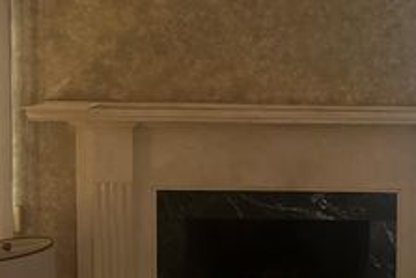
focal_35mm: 56
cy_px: 111
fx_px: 648
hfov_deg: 35.0
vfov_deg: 24.2
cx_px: 300
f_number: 1.78
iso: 1000
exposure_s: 1/40
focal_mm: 6.86
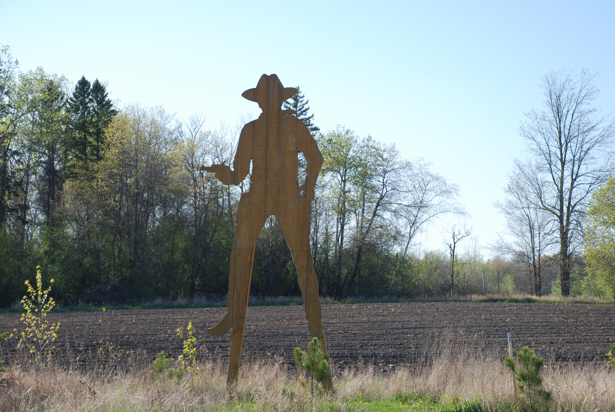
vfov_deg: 14.7
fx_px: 1591
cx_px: 308
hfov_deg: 21.9
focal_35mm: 93
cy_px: 206
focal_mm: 62
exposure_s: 1/200
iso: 100
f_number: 5.6
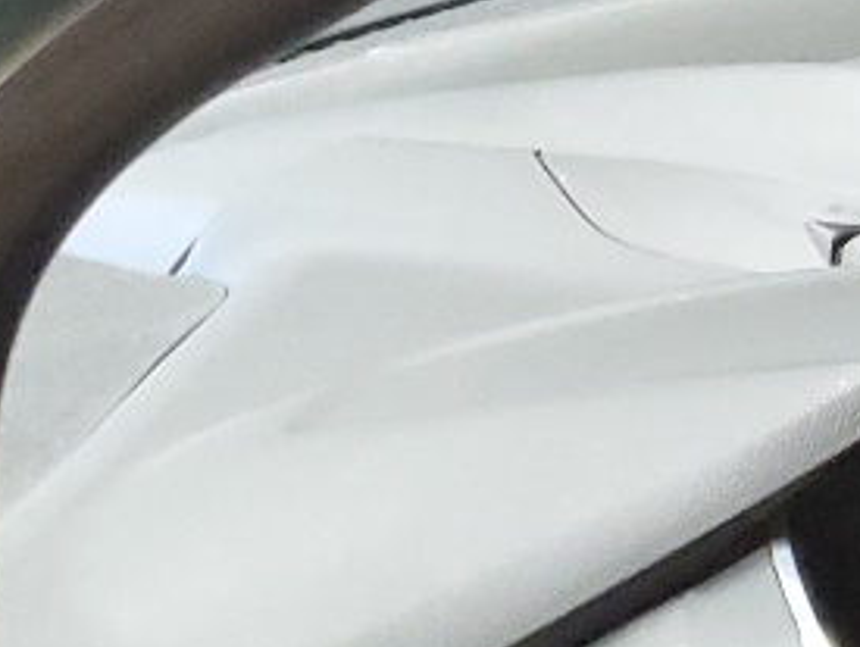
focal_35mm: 151
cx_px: 2455
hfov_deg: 10.2
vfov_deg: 9.7
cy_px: 863
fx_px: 3756
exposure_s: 1/60.2
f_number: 1.5
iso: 357
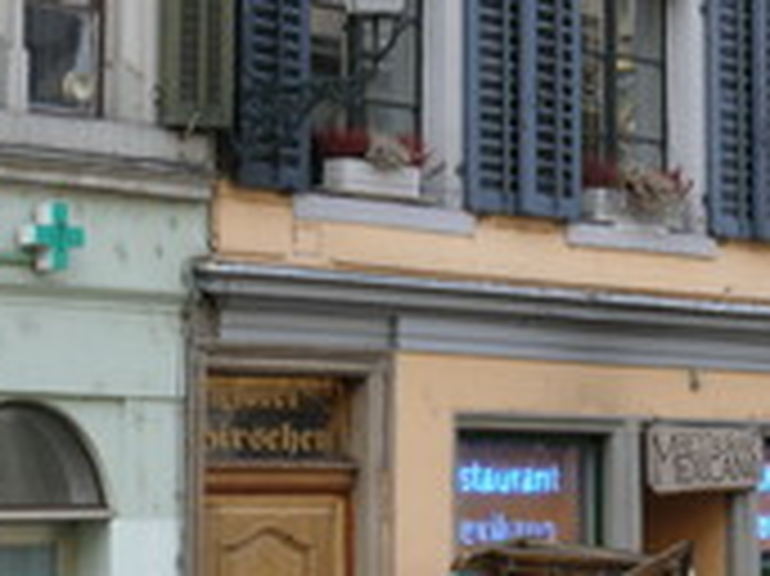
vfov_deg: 9.4
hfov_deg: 12.4
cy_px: 254
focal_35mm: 158
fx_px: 3512
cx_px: 727
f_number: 4.7
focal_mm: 10.7
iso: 80
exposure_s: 1/60
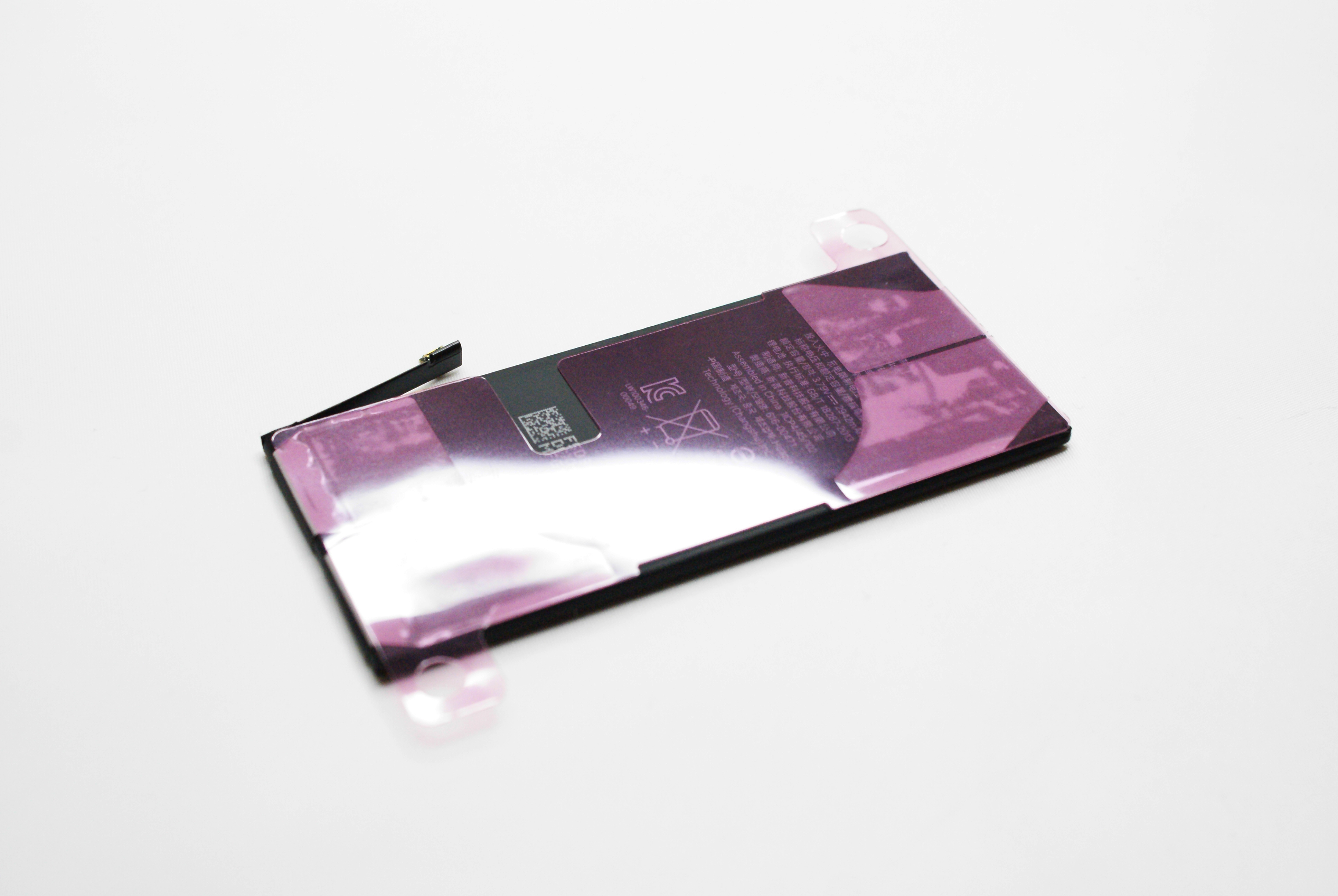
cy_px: 448
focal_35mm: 52
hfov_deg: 37.8
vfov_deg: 25.8
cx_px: 669
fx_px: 1954
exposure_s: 1/320
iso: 1600
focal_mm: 35
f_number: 5.6
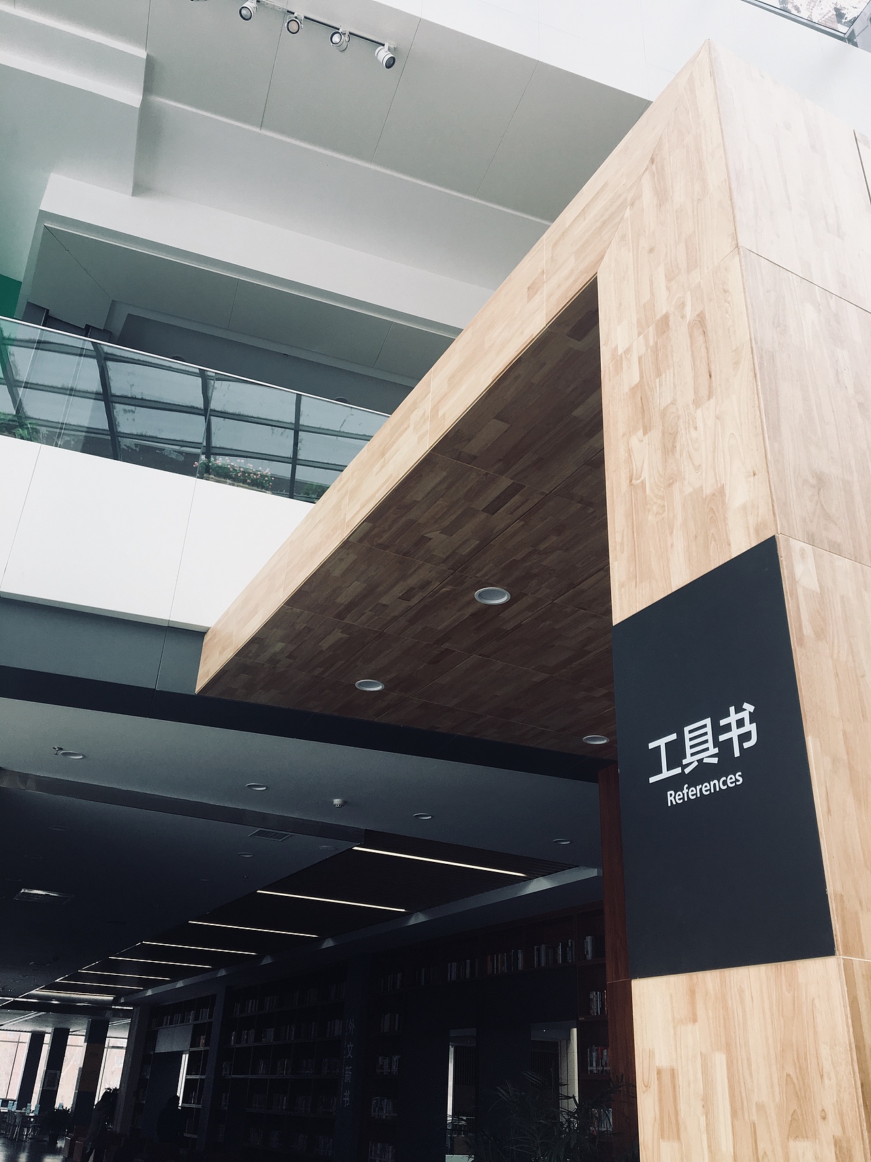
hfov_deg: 48.2
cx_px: 436
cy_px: 581
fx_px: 973
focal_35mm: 29
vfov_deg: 61.7
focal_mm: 4.15
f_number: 2.2
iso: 25
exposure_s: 1/100
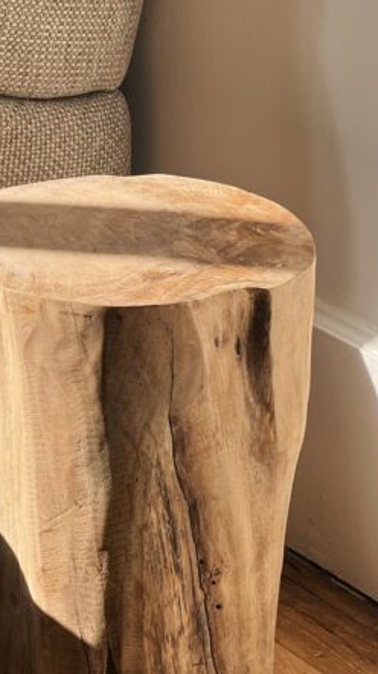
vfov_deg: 14.1
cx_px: 191
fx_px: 2714
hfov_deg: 8.0
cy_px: 210
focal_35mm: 152
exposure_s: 1/233
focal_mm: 9
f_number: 2.8
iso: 32
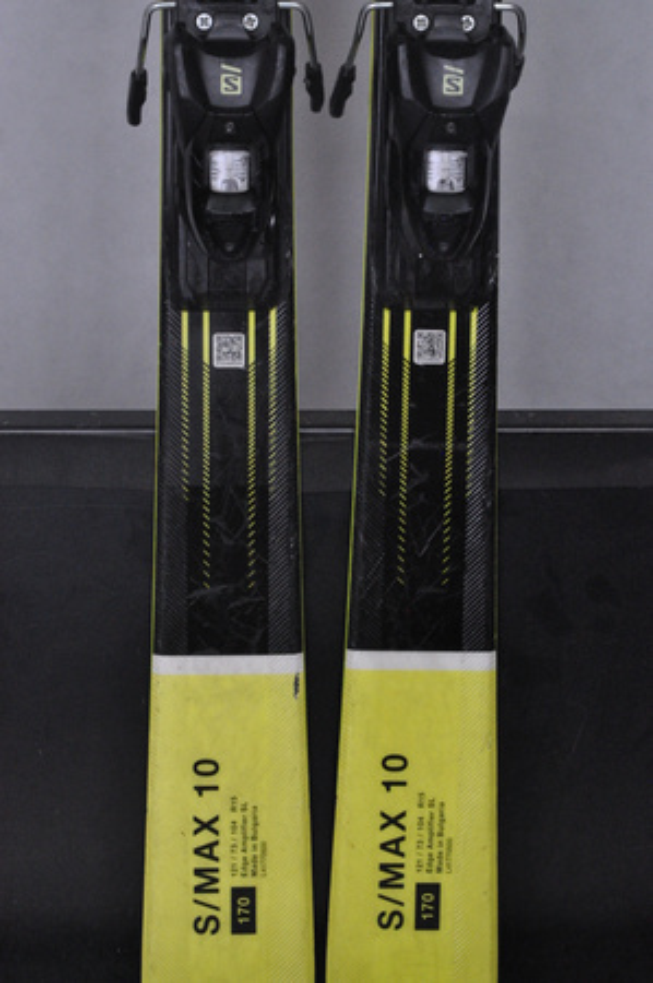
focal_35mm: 105
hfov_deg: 13.0
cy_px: 492
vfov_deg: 19.5
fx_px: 2863
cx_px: 326
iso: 3200
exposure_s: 1/125
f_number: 9.5
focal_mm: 70
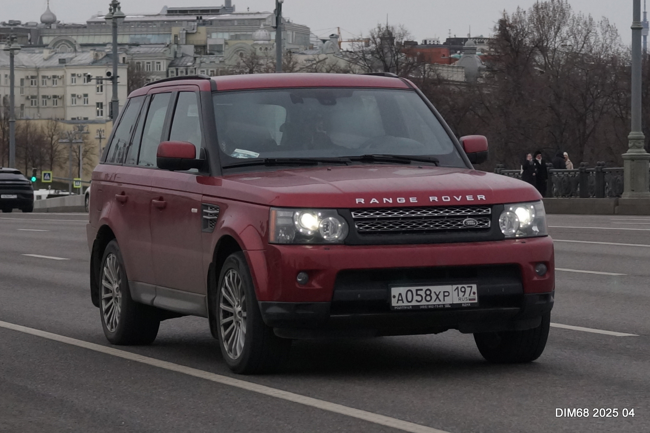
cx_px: 325
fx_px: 902
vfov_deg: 27.0
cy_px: 216
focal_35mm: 50
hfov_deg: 39.6
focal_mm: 50
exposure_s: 1/1000
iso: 800
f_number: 5
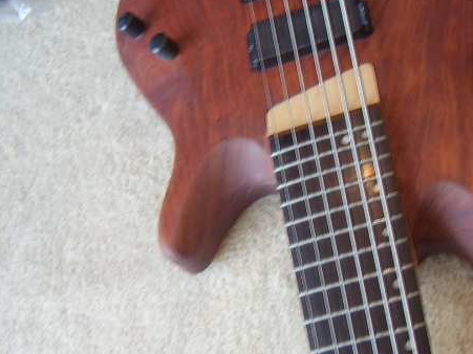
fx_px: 601
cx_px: 330
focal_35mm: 44
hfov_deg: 42.1
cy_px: 211
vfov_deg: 32.8
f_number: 2.7
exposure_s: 1/6
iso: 100
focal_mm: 8.13
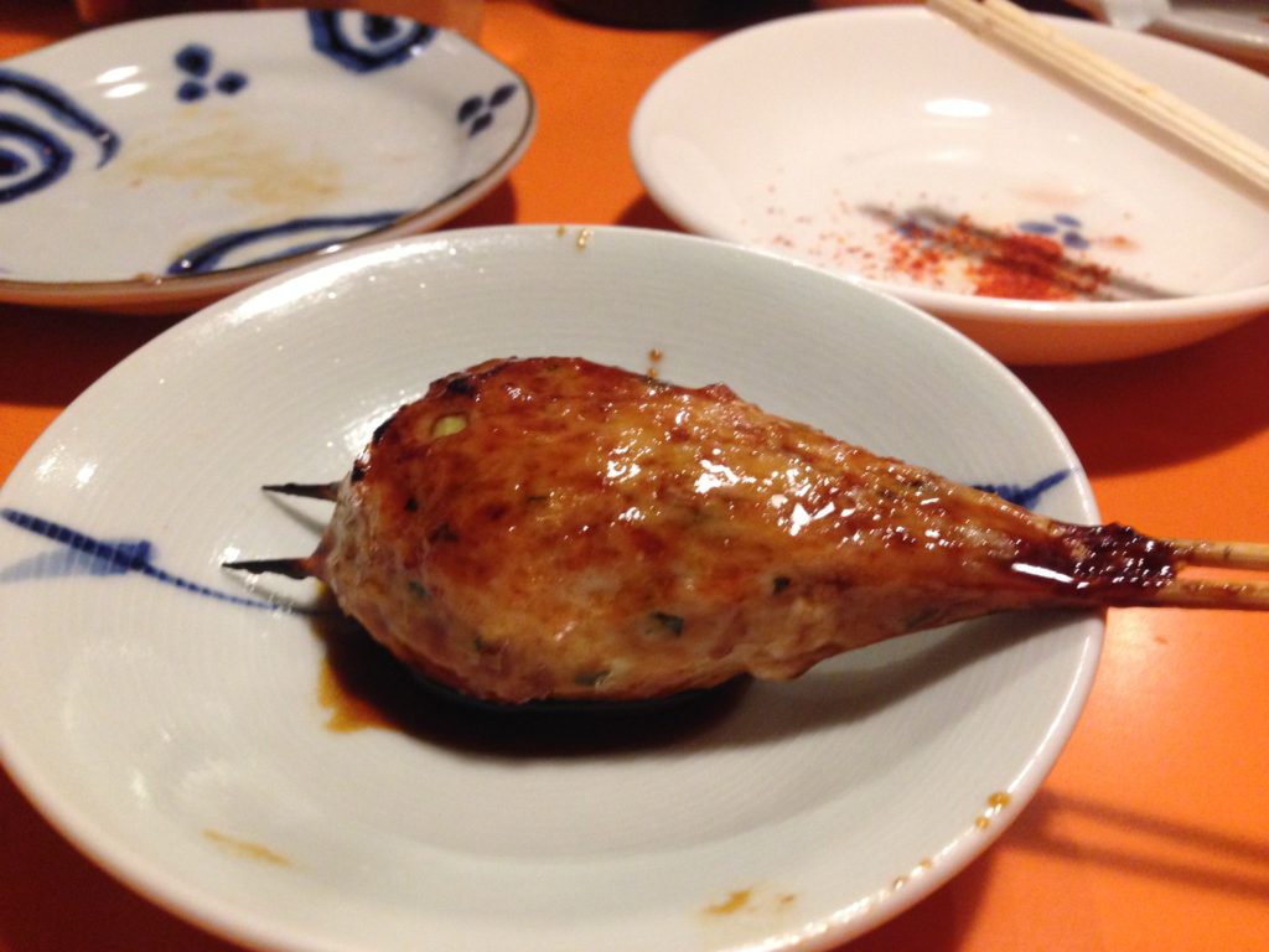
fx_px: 1210
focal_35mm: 33
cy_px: 476
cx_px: 634
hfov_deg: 55.4
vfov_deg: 42.9
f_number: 2.4
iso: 250
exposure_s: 1/20
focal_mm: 4.12
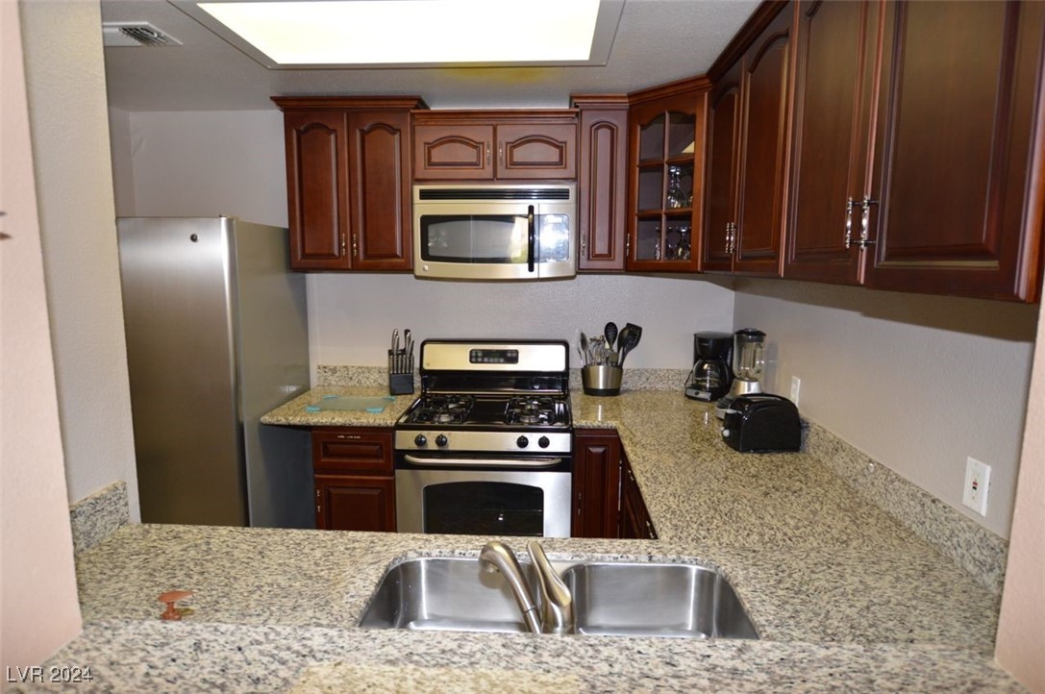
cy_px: 347
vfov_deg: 59.4
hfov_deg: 81.3
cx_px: 522
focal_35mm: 21
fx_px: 609
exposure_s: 1/60
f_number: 3.5
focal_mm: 14
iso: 560
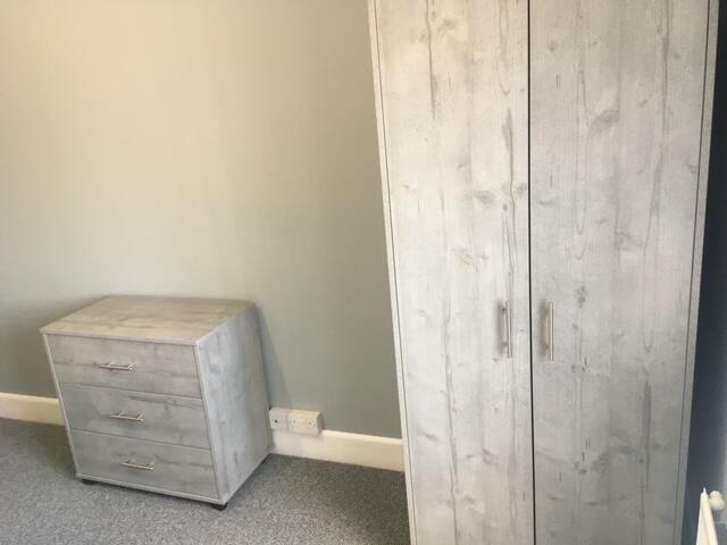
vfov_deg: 48.2
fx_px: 609
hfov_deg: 61.7
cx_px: 364
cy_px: 272
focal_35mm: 29
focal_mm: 4.15
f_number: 2.2
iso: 80
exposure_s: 1/33
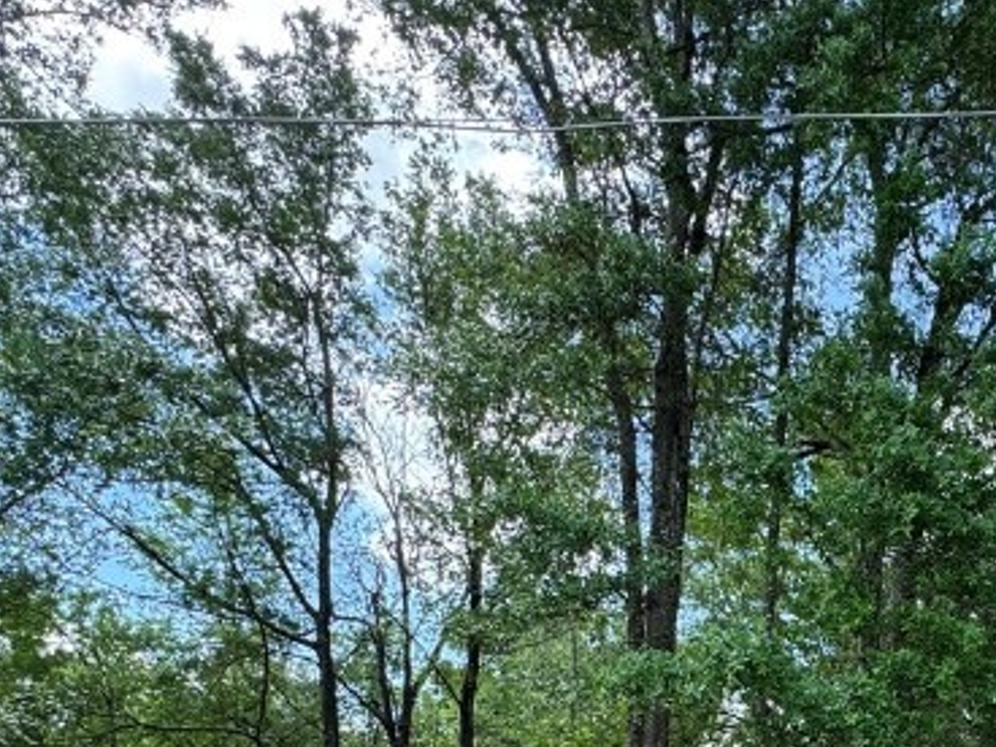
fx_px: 1122
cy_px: 823
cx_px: 918
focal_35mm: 39
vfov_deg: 32.4
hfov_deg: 43.3
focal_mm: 2.22
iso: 40
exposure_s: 1/276
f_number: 2.2
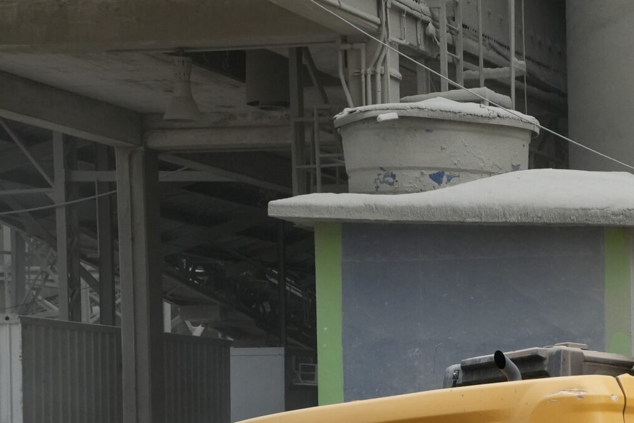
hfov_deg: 15.4
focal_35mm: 128
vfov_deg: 10.6
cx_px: 787
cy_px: 466
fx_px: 2254
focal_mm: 34
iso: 1250
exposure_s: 1/2500
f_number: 5
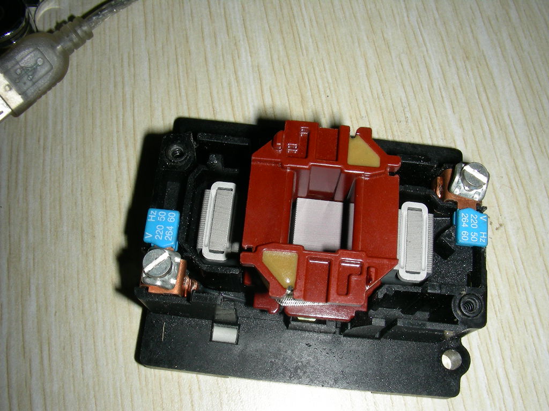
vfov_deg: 37.7
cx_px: 274
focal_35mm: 38
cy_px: 206
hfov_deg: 49.0
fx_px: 603
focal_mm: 6.3
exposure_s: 1/60.1
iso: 50
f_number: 6.8
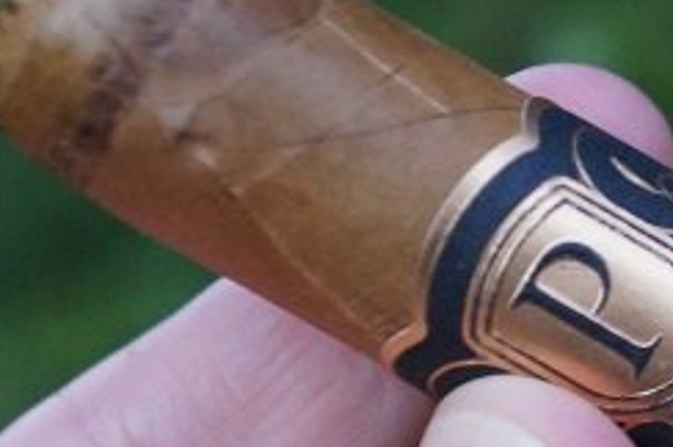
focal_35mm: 236
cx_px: 792
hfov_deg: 8.6
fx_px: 4414
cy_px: 410
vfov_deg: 5.8
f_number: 5.6
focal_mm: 55
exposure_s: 1/50
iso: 3200
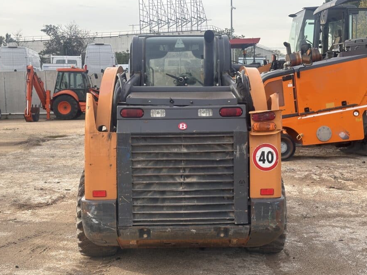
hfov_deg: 38.9
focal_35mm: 49
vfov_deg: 29.7
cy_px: 137
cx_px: 184
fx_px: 519
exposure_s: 1/1009
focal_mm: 6.86
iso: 64
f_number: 1.78
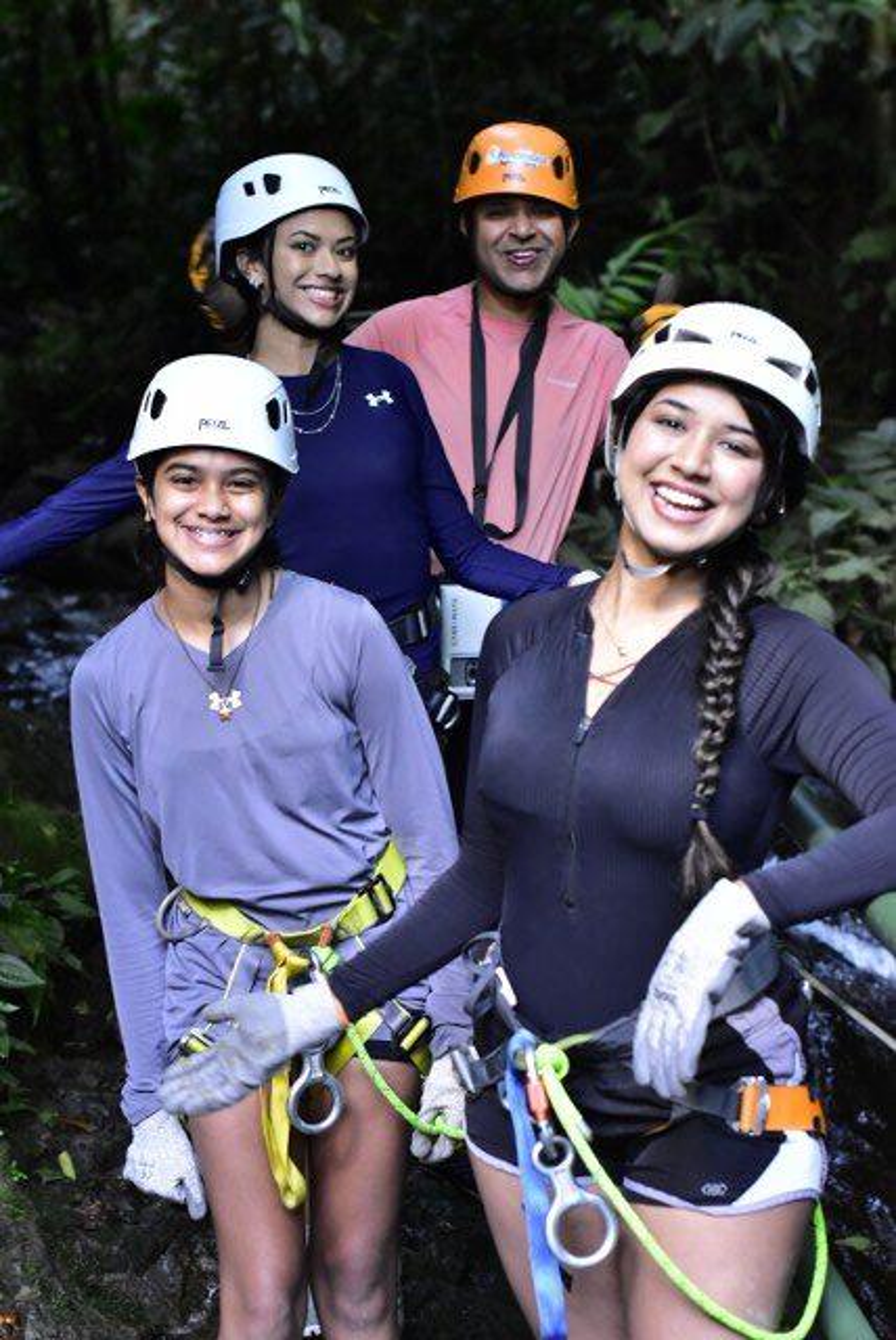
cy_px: 670
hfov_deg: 18.2
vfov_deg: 27.0
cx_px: 448
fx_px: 2794
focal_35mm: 75
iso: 2500
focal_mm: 50
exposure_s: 1/200
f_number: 3.5
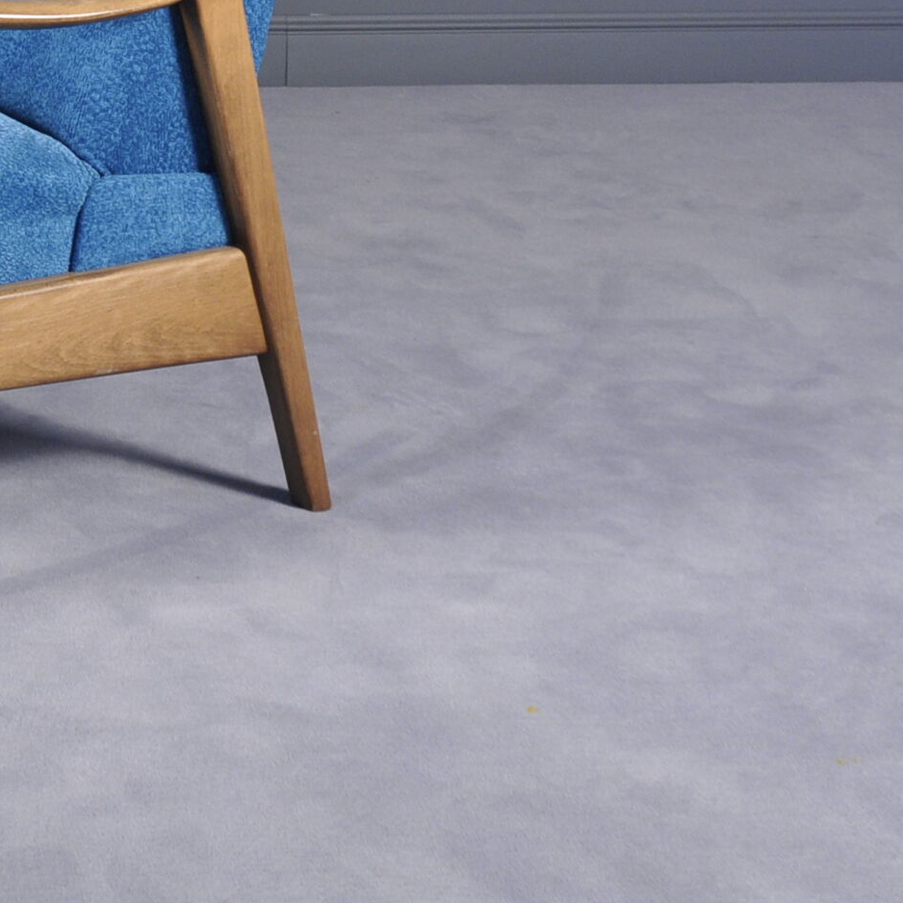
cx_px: -302
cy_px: -63
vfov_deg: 17.6
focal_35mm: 96
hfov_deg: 17.0
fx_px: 2833
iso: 400
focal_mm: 22
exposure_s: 1/5
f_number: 8
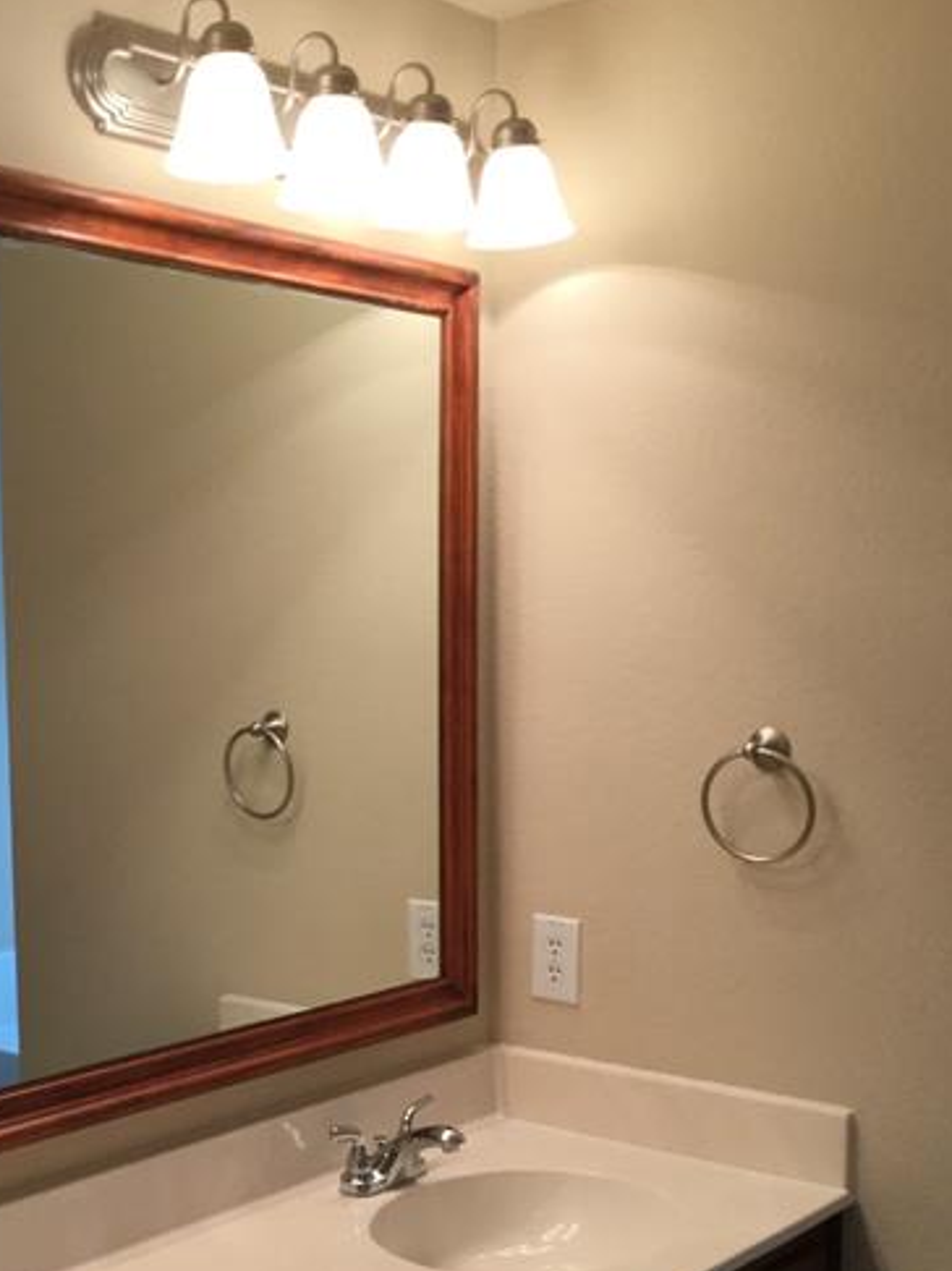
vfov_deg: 38.5
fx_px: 1798
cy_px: 847
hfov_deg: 29.3
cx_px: 254
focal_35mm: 49
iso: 32
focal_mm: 3.3
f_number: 2.4
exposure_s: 1/30
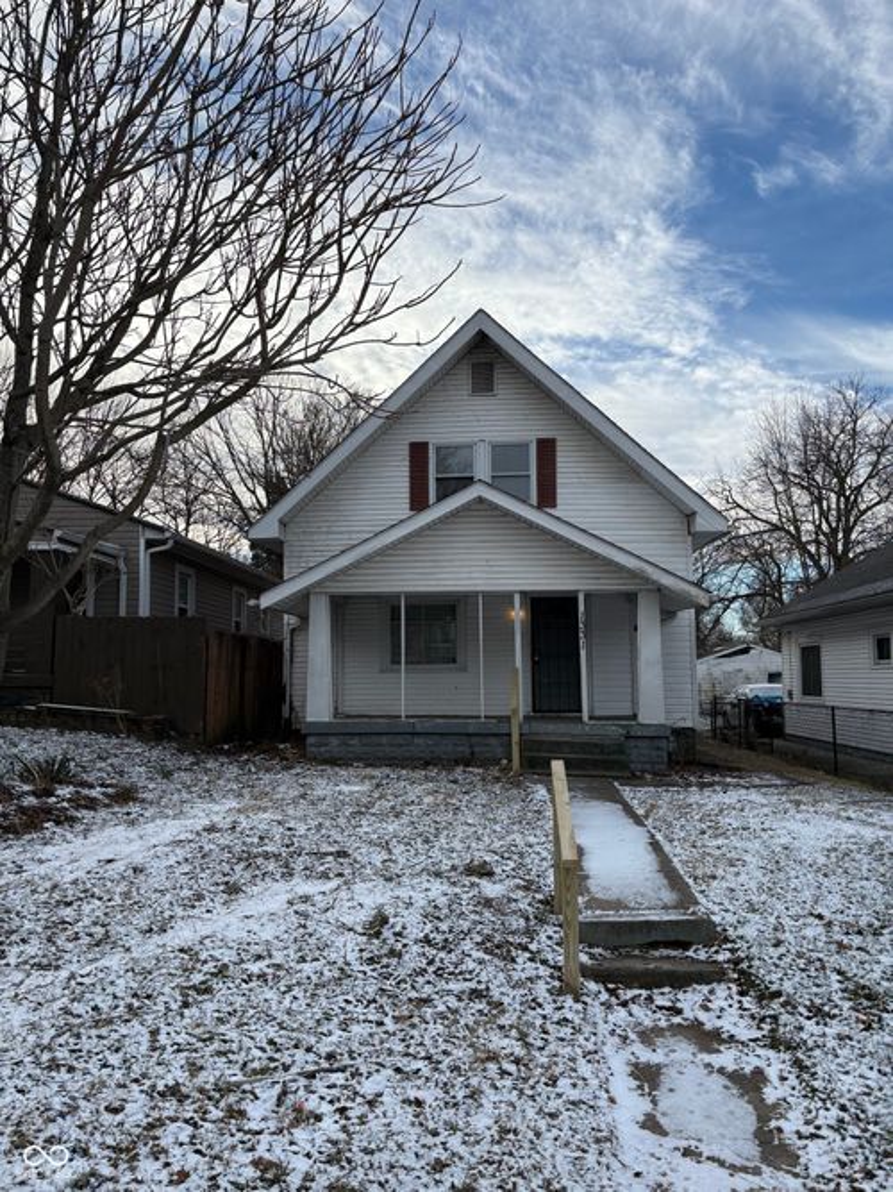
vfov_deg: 67.3
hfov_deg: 53.0
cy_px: 596
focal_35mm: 26
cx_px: 446
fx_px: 895
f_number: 1.6
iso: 50
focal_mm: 5.96
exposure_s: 1/2747
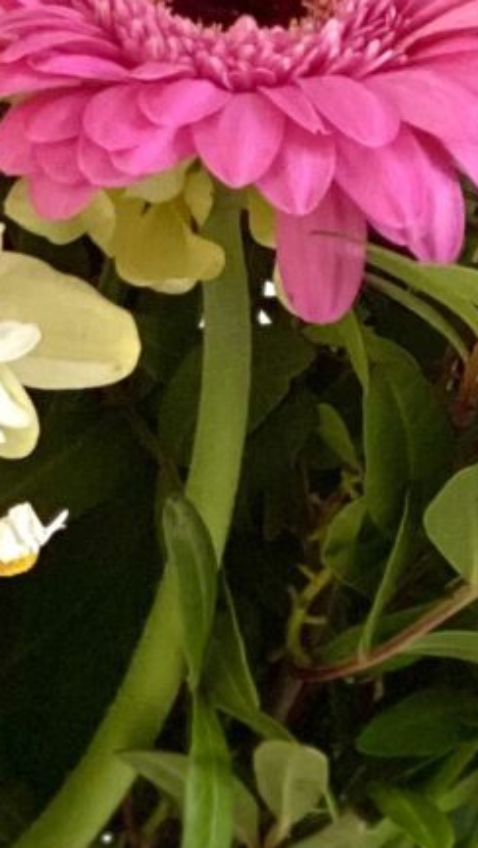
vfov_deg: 6.4
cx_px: -151
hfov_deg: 3.6
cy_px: 464
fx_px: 7538
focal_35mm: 335
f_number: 2
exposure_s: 1/122
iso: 100
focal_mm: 6
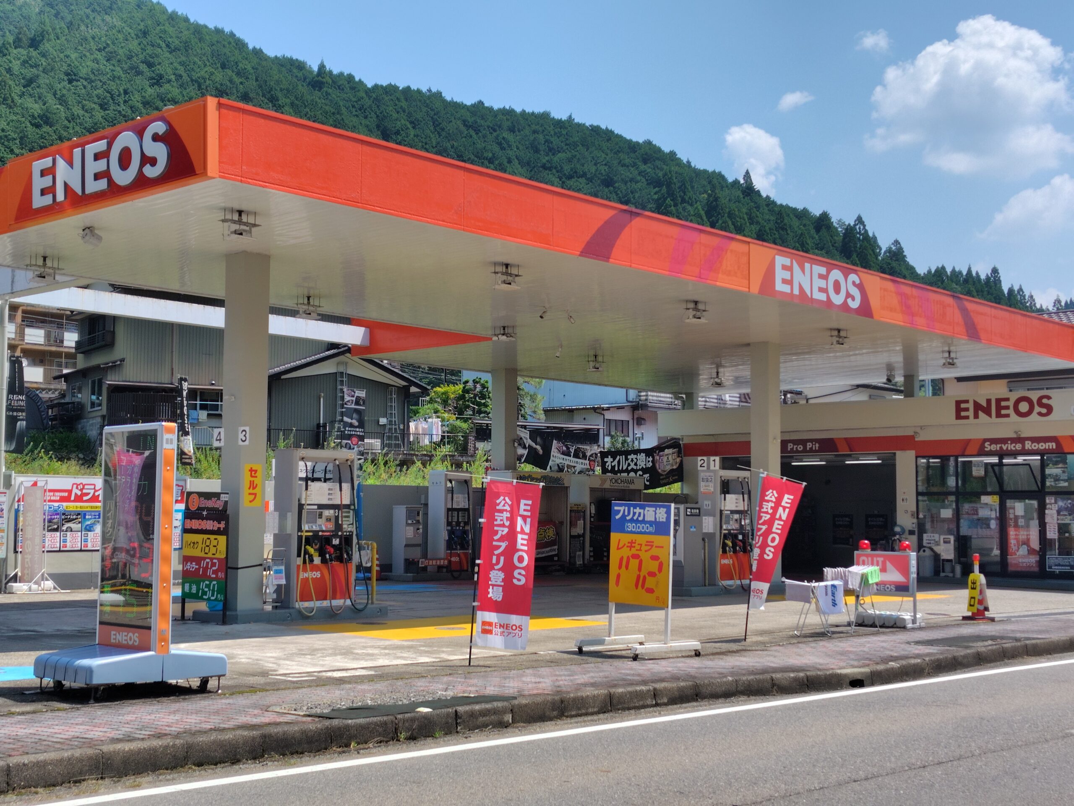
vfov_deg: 58.9
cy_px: 403
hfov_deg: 73.9
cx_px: 537
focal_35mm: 23
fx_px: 714
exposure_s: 1/1061
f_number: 1.9
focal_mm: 5.6
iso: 50
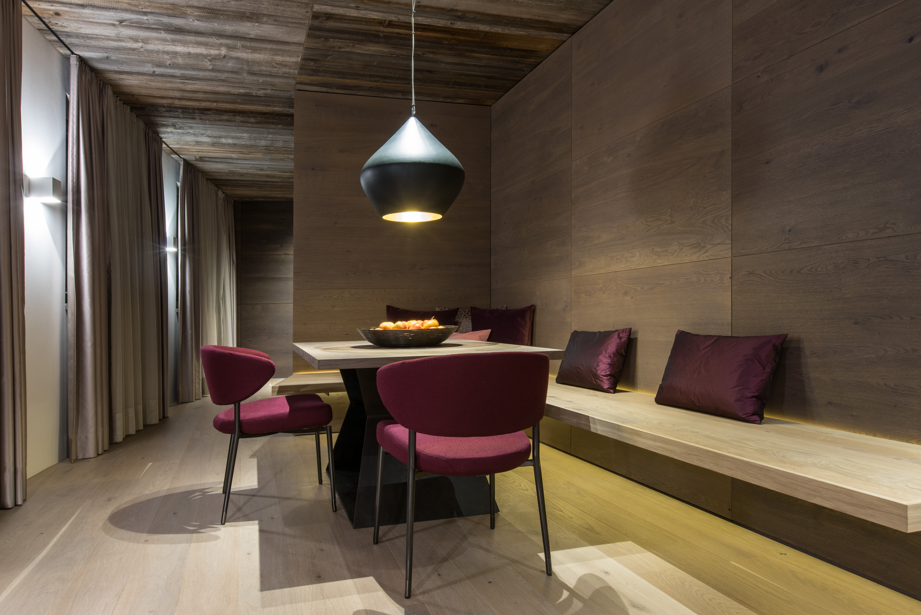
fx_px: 614
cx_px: 429
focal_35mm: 24
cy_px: 300
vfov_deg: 53.2
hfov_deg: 73.6
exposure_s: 8
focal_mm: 21
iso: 100
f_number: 14
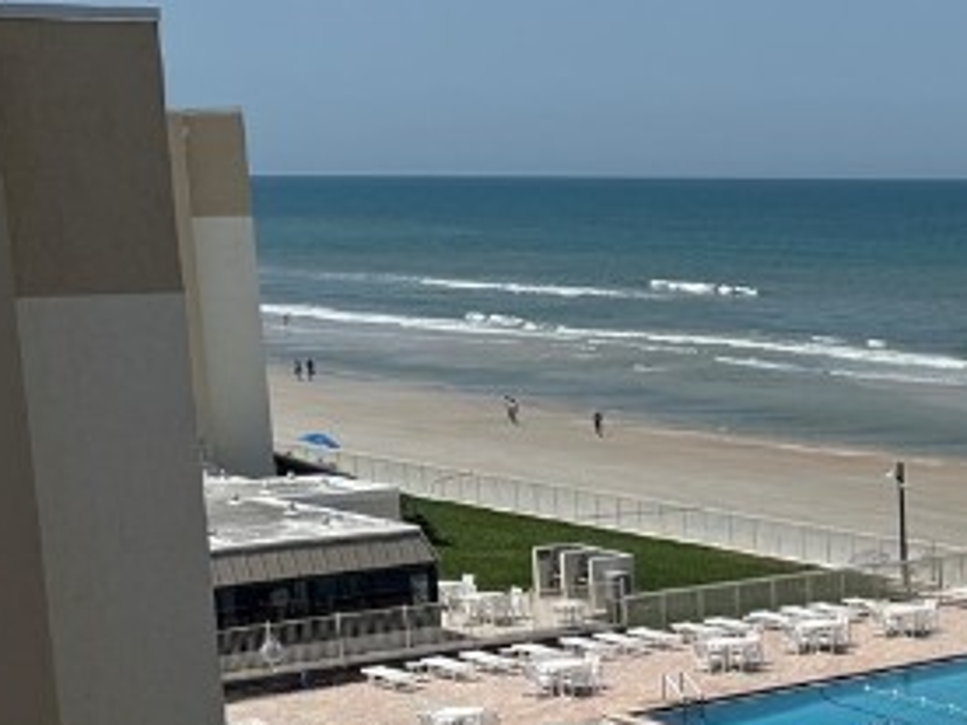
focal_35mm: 89
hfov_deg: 20.5
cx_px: 1184
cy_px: 778
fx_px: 2486
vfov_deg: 16.2
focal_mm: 6.76
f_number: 1.78
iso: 80
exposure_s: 1/9091
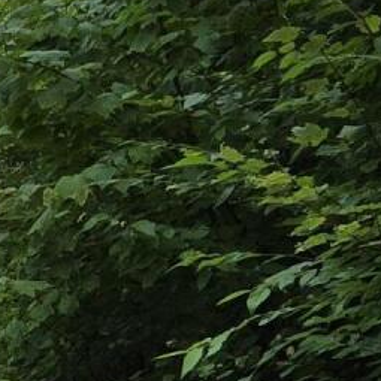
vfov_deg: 18.8
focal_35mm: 90
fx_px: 1121
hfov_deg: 17.2
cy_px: 377
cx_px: -211
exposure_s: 1/1242
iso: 50
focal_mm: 2.2
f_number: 2.2
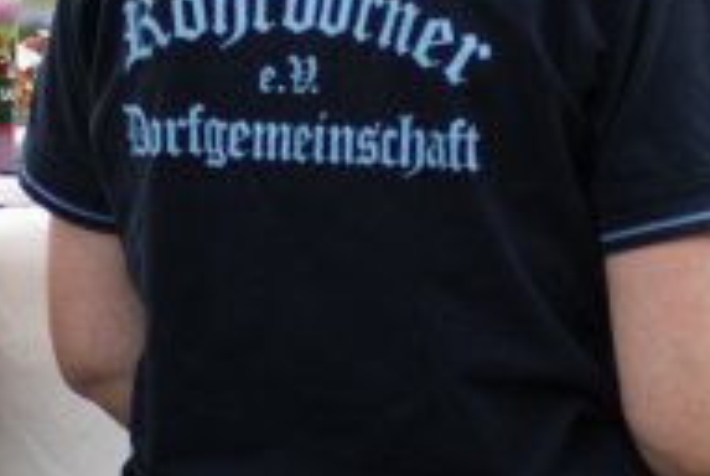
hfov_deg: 5.8
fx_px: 6933
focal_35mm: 351
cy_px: -4
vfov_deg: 3.9
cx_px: 1007
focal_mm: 70
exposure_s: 1/160
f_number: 4.5
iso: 100
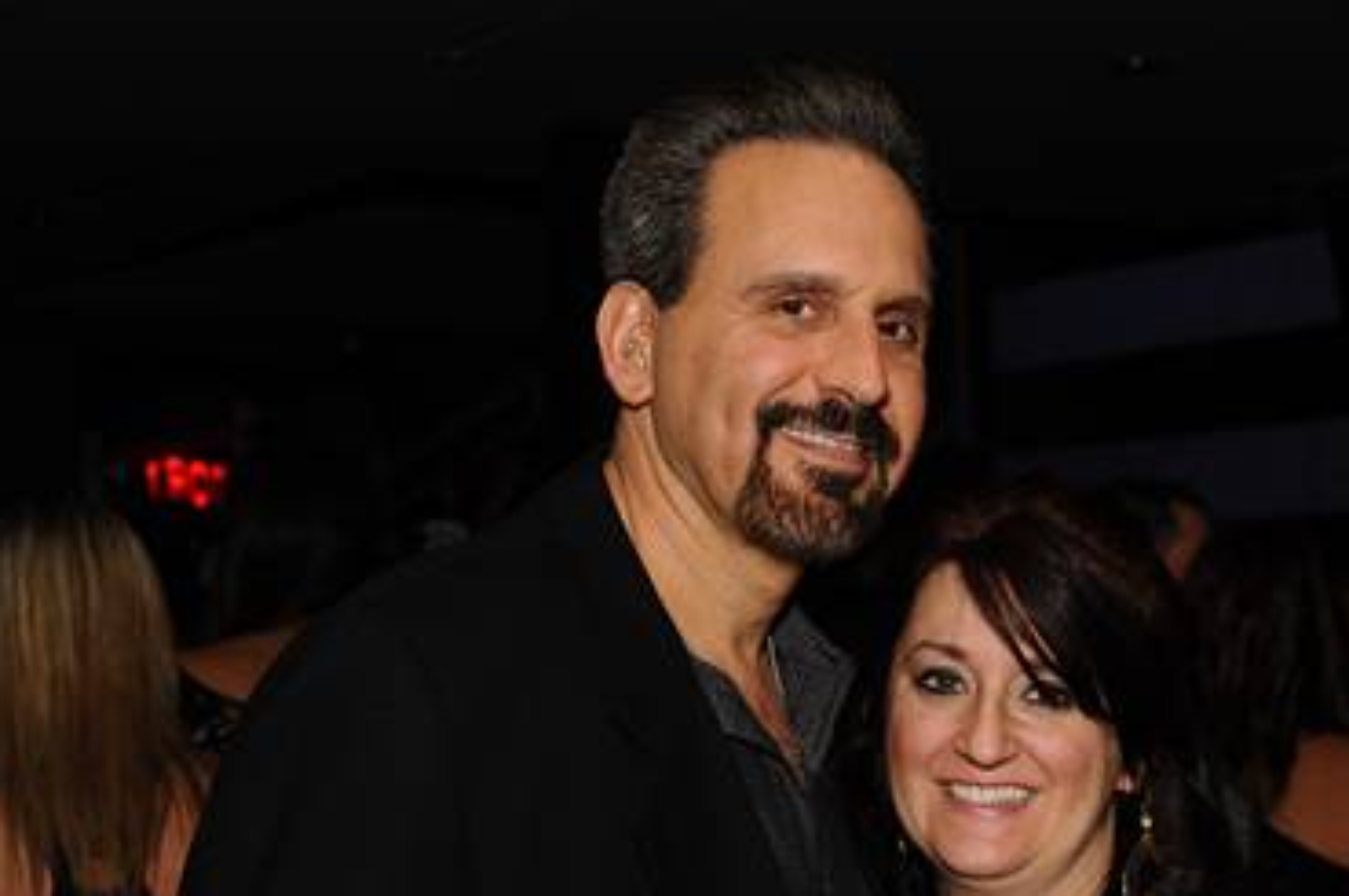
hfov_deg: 24.7
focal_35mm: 82
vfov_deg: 16.6
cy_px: 545
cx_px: 815
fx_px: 3069
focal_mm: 55
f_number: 6.7
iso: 1100
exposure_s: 1/250
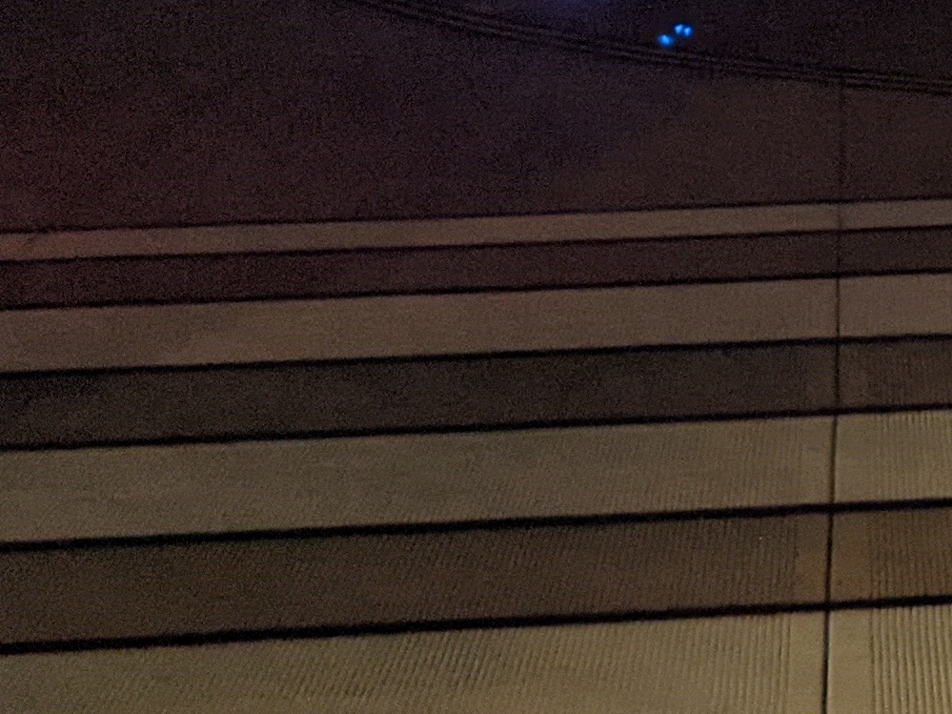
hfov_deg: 17.0
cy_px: -247
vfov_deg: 13.1
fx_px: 2997
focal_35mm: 109
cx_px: 1229
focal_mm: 4.44
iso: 608
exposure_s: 1/17
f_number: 1.8
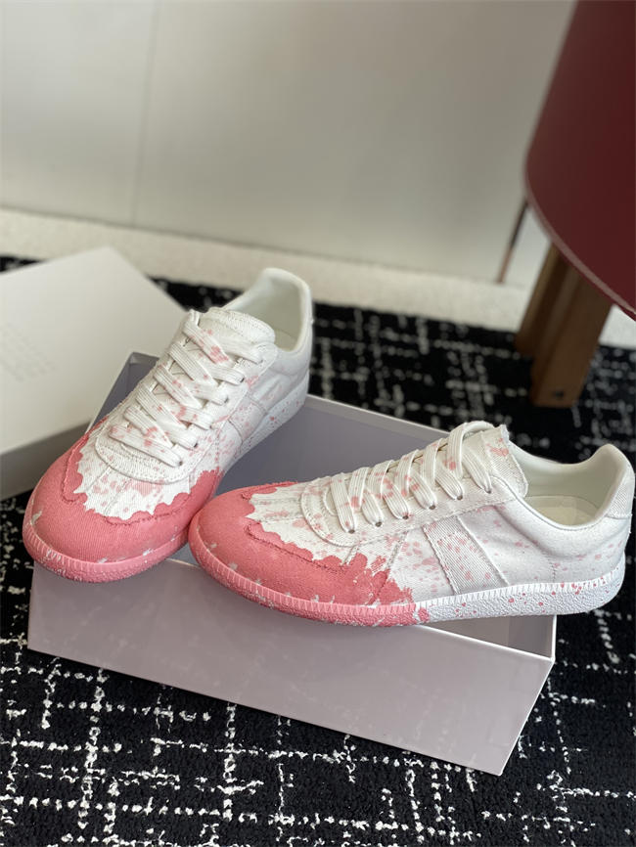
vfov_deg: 36.8
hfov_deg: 28.0
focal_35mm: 52
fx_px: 1273
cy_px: 424
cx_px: 318
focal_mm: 6
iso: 32
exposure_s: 1/122
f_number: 2
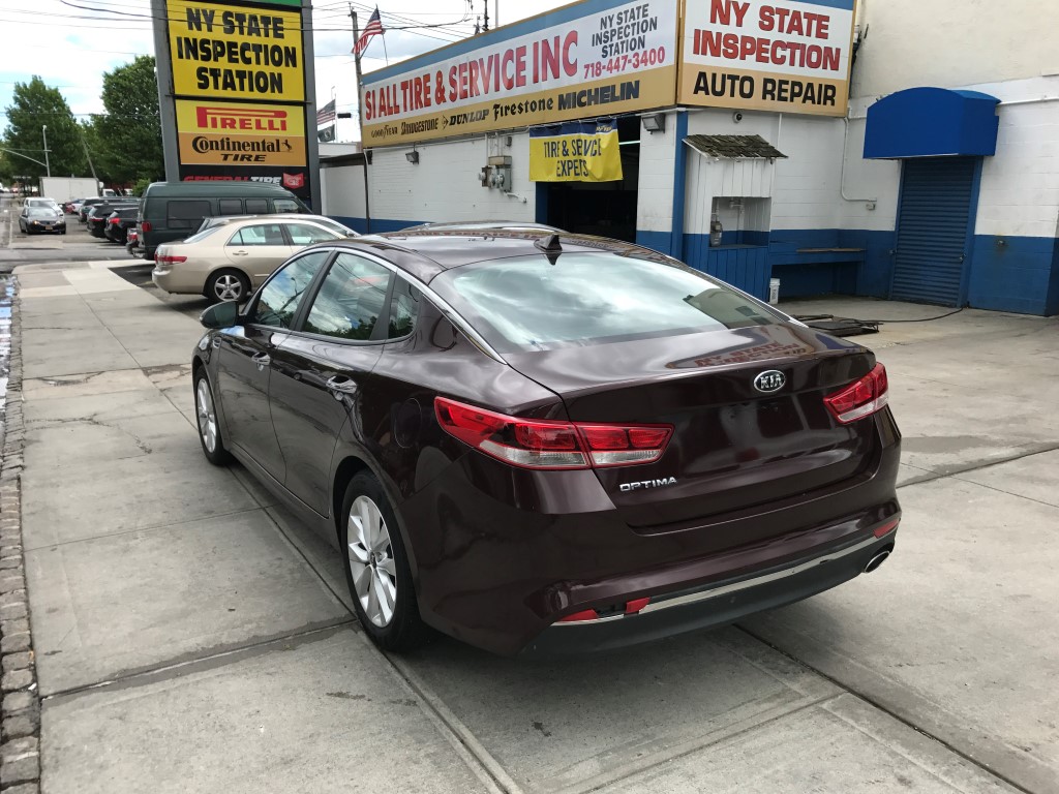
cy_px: 397
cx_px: 530
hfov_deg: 63.4
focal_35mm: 28
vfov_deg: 49.7
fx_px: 857
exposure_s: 1/818
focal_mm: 3.99
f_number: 1.8
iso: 20
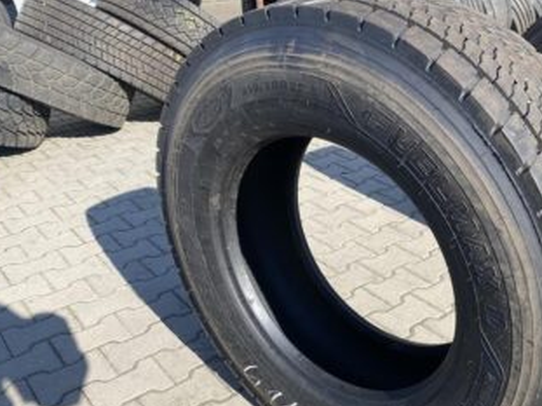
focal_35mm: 36
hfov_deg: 50.6
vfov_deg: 39.4
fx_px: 563
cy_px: 252
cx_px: 354
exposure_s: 1/1043
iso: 32
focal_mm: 4.25
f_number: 1.8
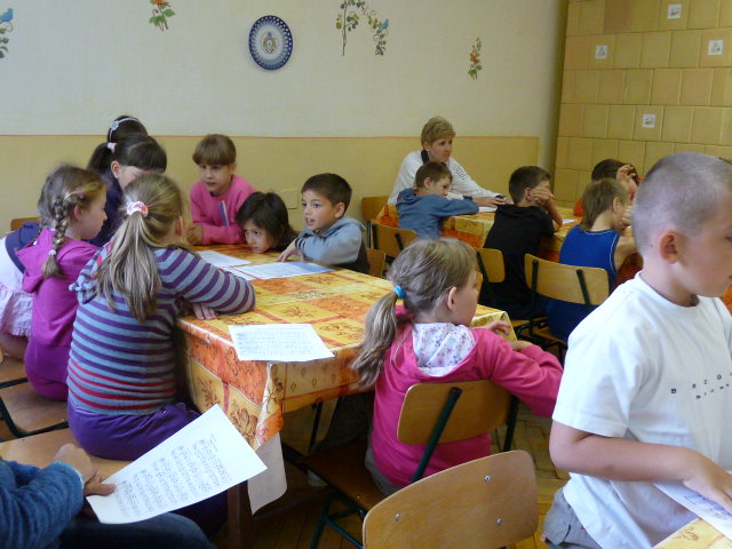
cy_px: 274
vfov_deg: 40.7
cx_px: 366
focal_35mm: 35
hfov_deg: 52.6
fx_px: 740
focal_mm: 4.8
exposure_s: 1/30
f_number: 2.8
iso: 320
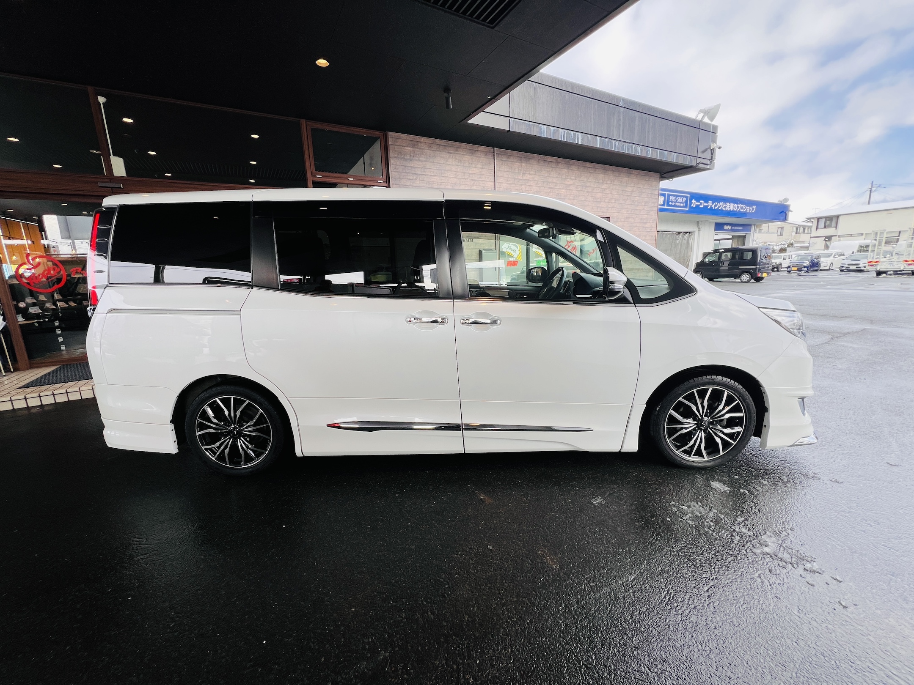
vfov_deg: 89.9
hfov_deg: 106.2
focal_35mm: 13
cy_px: 342
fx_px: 343
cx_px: 457
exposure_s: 1/241
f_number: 1.8
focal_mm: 1.57
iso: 32
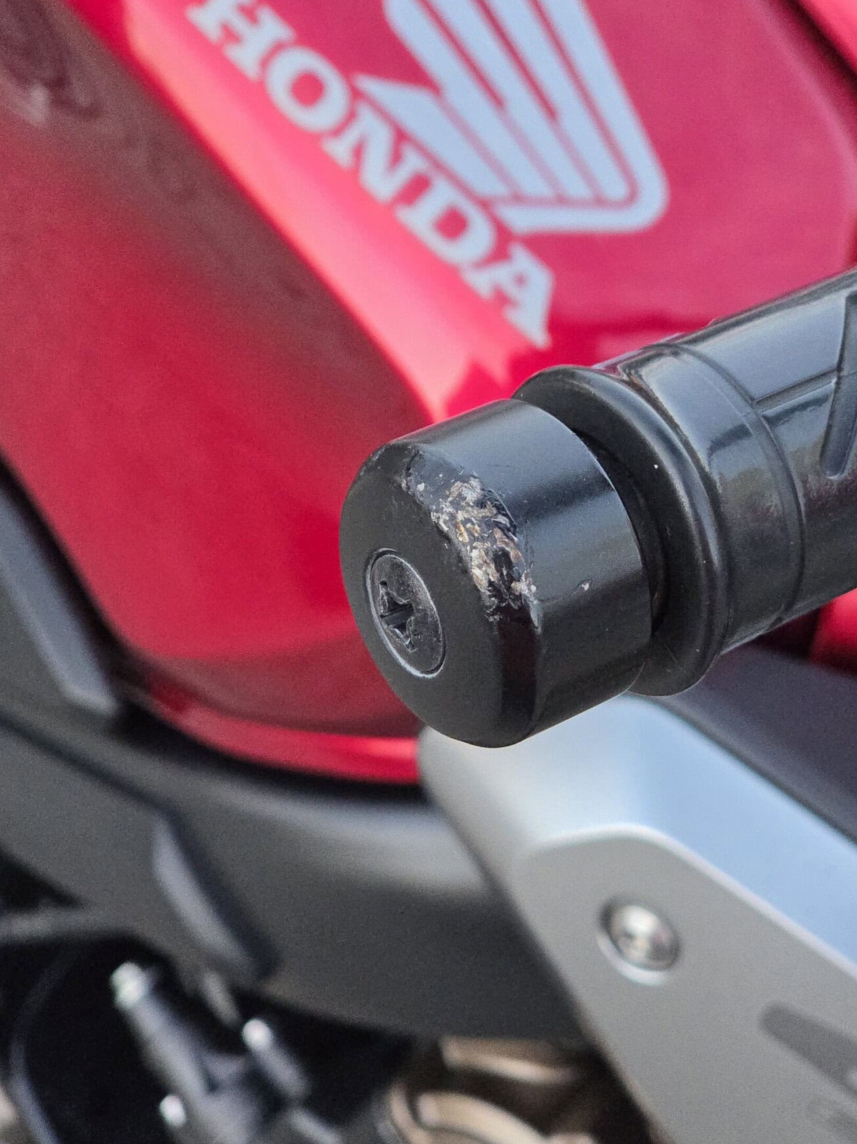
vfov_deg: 24.1
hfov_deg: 18.2
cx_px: 493
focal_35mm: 81
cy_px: 580
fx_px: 2675
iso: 320
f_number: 2.4
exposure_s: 1/100
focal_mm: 7
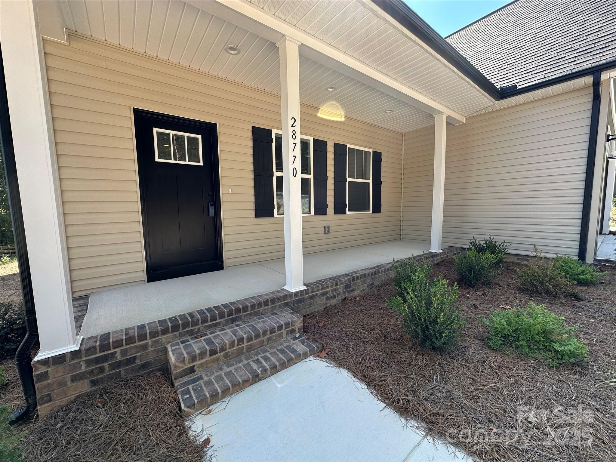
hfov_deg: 102.1
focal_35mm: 14
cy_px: 231
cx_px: 308
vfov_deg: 85.7
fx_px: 249
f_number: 2.2
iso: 40
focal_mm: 2.22
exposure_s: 1/394
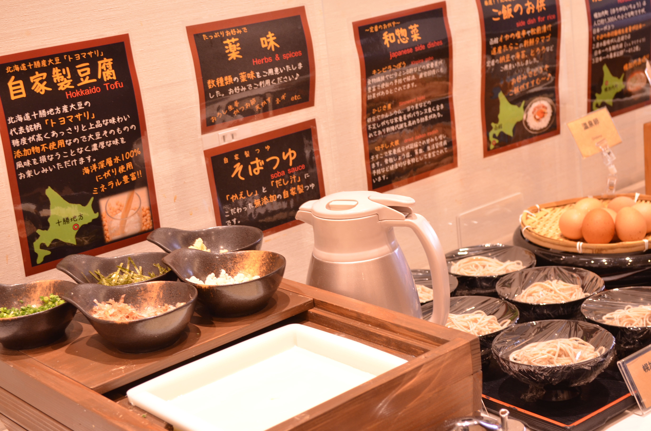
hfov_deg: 33.5
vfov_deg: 22.5
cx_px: 326
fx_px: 1083
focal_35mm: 60
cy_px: 216
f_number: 6.3
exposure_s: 1/10
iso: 400
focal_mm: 40
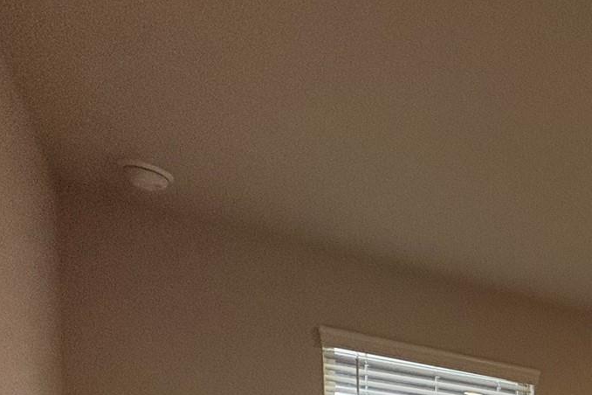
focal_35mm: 44
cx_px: 823
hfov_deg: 31.0
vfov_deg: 23.9
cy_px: 599
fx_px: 723
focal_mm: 2.22
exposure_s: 1/120
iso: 320
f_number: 2.2
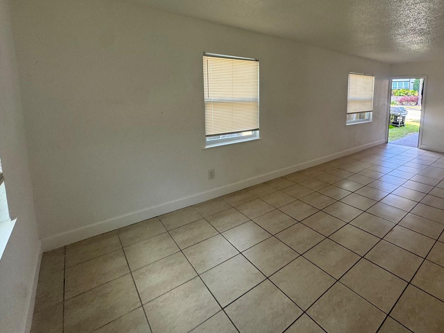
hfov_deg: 85.6
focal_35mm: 18
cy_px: 123
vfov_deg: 70.3
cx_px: 284
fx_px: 231
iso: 80
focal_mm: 2.22
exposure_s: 1/120
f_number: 2.2
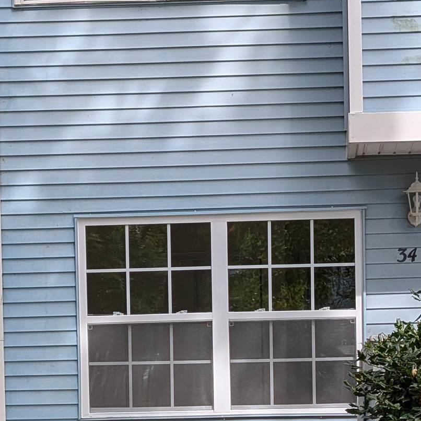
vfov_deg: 13.8
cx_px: 135
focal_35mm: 124
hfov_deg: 14.0
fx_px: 1706
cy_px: 428
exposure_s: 1/306
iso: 19
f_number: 1.68
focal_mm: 6.9
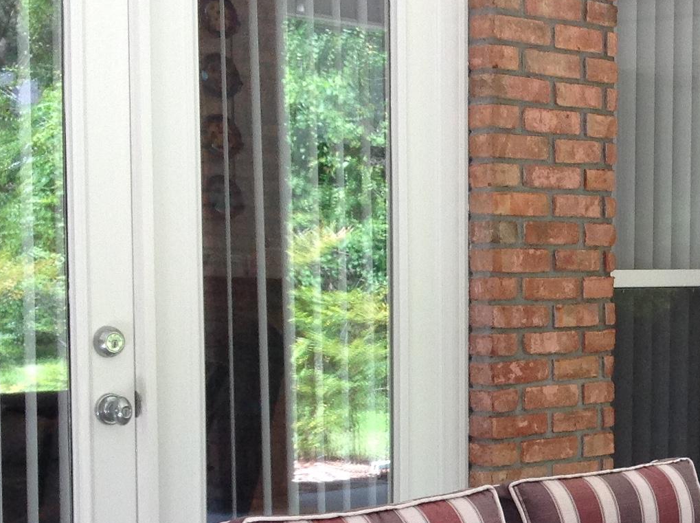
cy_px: 449
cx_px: 742
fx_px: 1797
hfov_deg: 21.1
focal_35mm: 89
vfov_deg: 16.4
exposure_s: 1/120
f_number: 2.4
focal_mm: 4.28
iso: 100
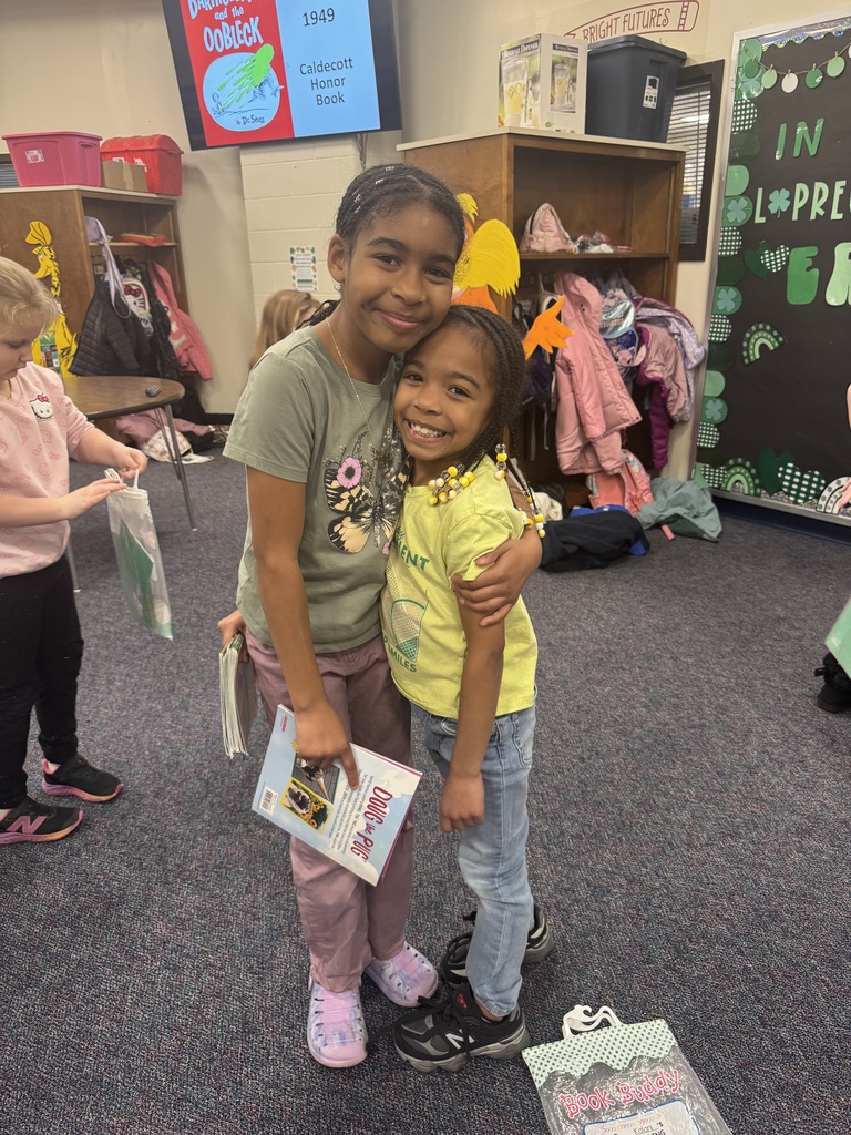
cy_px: 568
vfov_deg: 71.6
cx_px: 426
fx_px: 787
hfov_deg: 56.8
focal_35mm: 24
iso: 200
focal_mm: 6.76
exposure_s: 1/60
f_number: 1.78
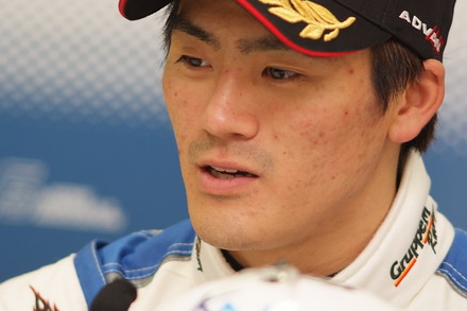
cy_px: 123
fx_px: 5731
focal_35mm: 442
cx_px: 205
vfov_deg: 3.1
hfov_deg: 4.7
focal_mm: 180
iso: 400
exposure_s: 1/125
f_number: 2.8
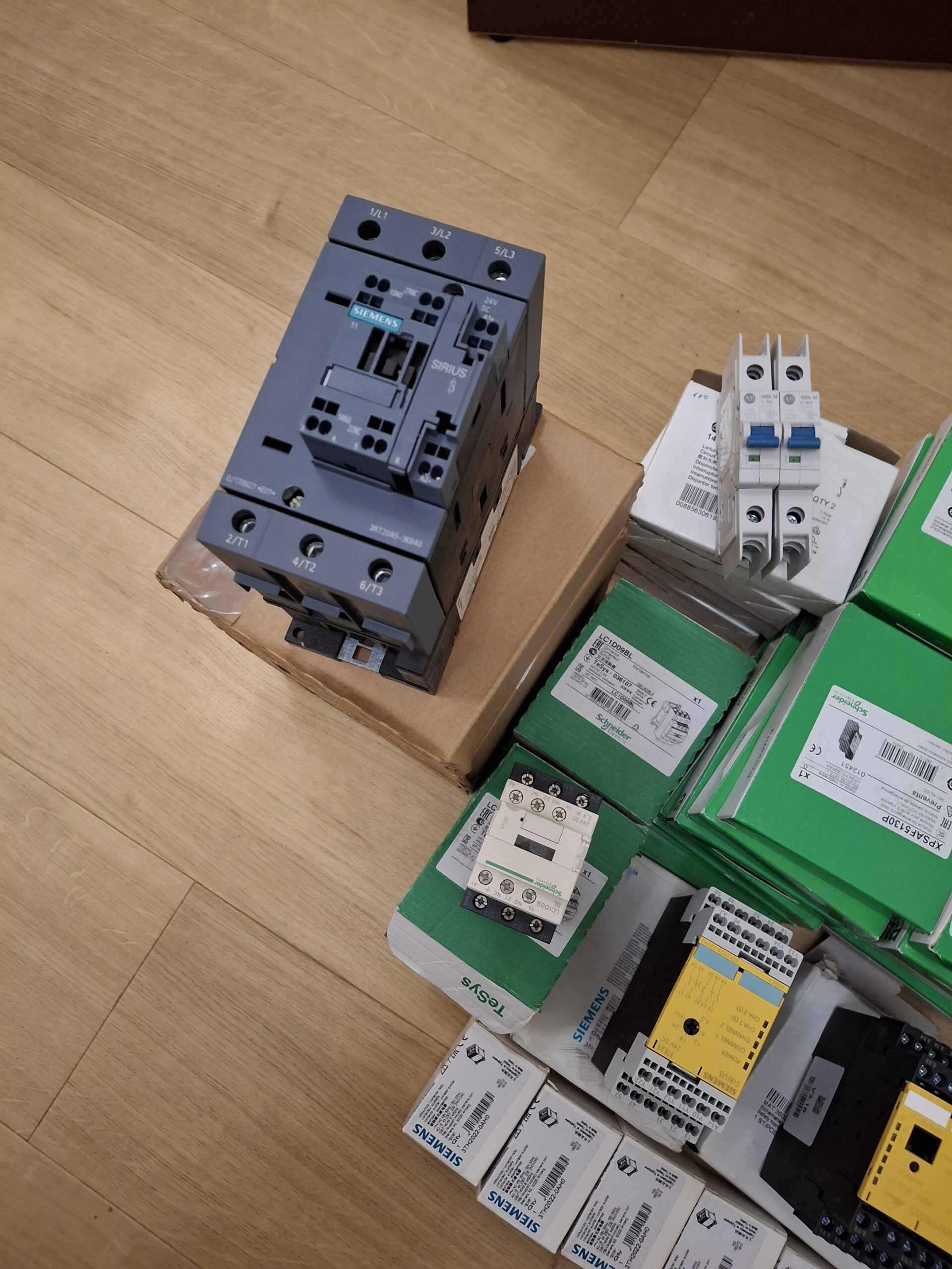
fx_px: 917
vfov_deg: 69.4
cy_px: 634
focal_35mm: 25
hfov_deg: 54.9
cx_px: 476
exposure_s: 1/25
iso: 400
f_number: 1.8
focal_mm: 4.69
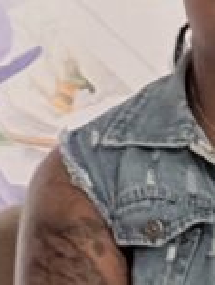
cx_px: 299
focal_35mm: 327
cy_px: 76
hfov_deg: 4.5
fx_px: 2700
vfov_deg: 6.0
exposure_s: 1/30
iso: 500
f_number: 1.78
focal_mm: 6.76
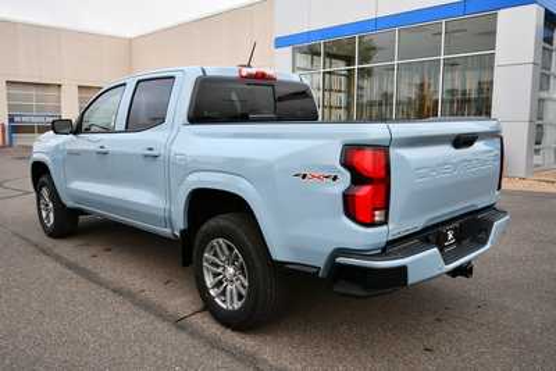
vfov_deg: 43.6
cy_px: 186
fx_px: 463
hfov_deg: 61.9
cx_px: 278
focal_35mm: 30
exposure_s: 1/250
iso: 360
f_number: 5.6
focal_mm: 20
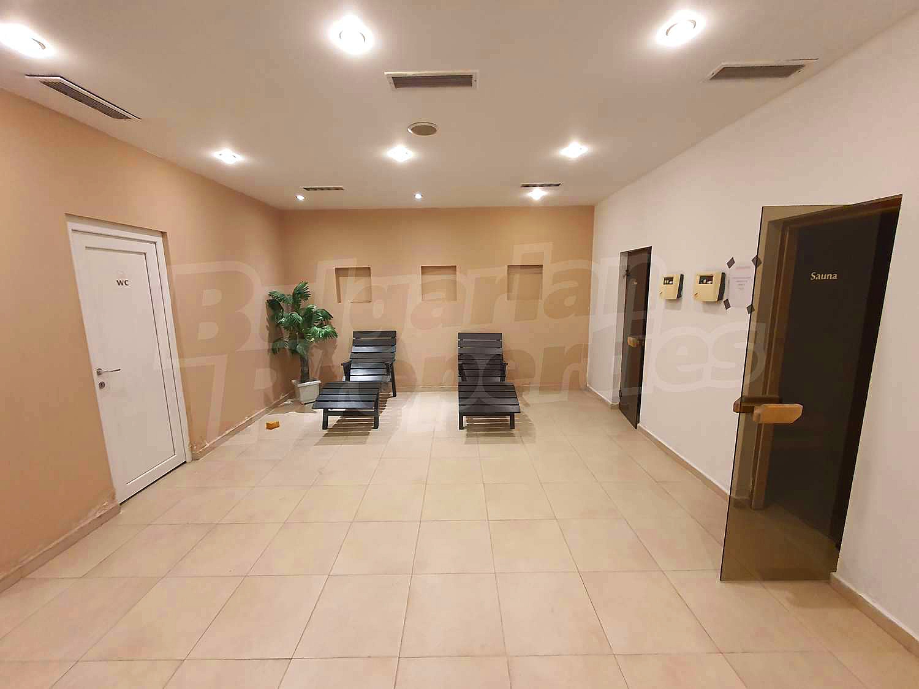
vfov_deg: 89.9
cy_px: 344
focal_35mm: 13
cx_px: 460
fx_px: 345
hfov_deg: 106.2
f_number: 2.2
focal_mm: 1.8
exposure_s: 1/50
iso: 320
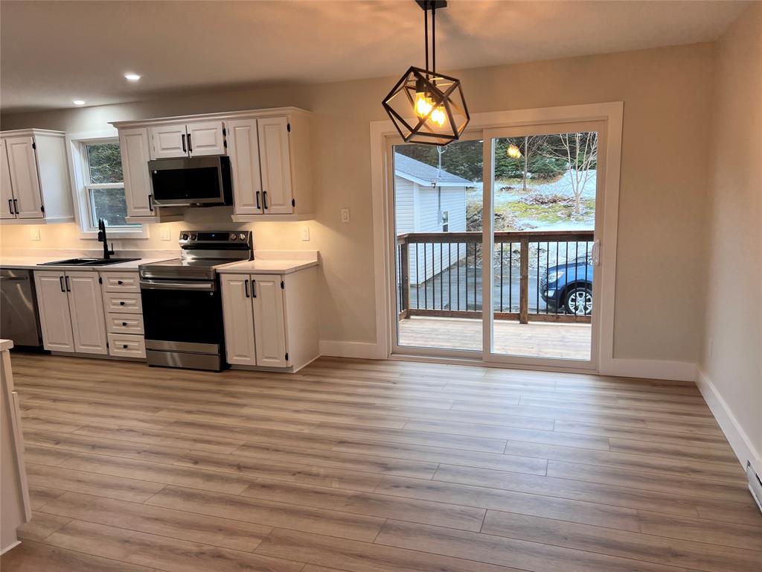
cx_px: 381
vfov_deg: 53.1
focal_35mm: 26
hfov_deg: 67.3
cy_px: 286
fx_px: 572
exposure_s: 1/120
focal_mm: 5.7
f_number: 1.5
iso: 40
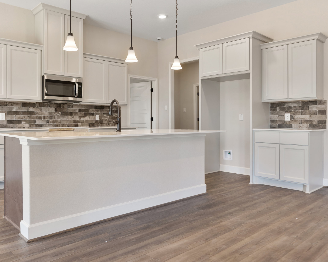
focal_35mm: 28
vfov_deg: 51.5
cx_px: 137
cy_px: 135
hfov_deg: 61.8
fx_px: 272
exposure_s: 1/30
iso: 250
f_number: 2.8
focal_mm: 16
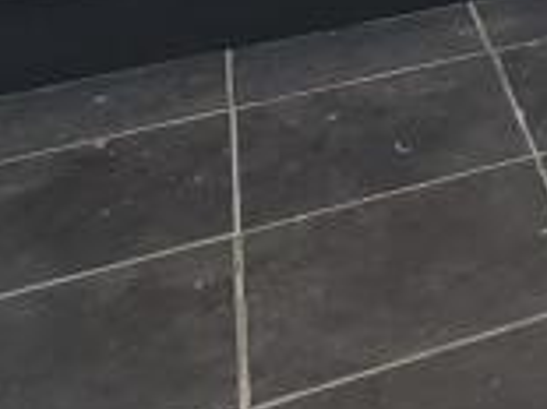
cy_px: -642
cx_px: 1098
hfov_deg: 16.9
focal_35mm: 86
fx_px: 1358
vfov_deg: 12.4
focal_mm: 1.74
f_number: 2.2
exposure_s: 1/50
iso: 50
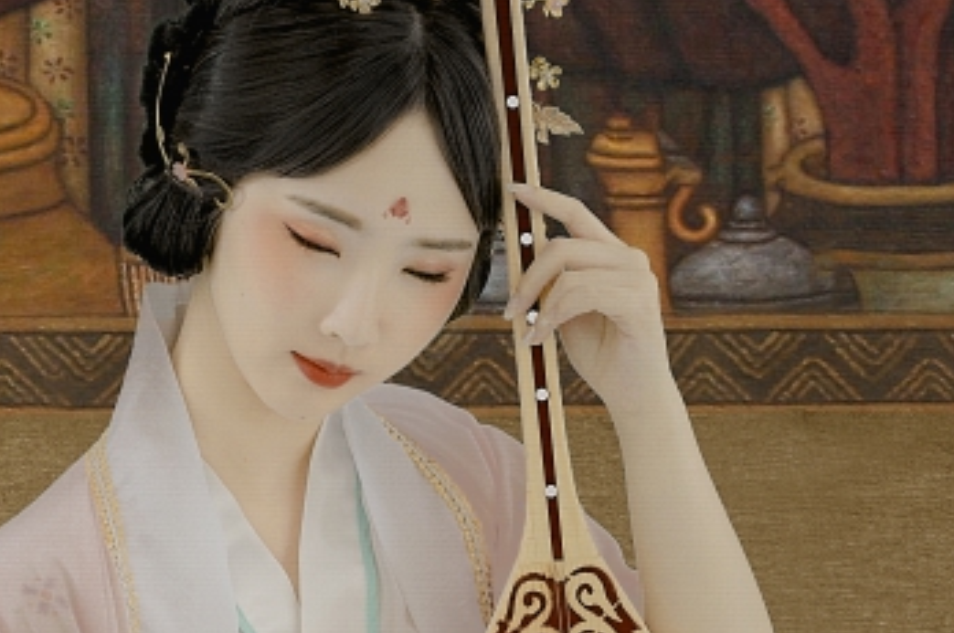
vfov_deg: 7.9
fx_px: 4552
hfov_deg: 11.7
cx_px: -222
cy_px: 540
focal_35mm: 172
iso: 100
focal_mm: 51
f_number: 10
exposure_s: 1/125
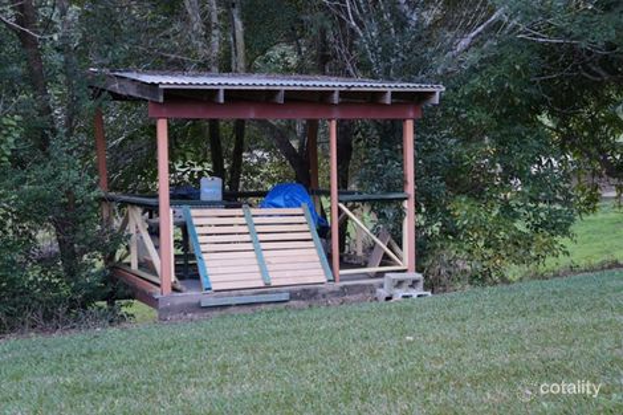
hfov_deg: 37.9
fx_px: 908
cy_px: 208
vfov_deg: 25.7
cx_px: 312
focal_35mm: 52
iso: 800
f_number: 4.5
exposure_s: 1/160
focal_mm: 35
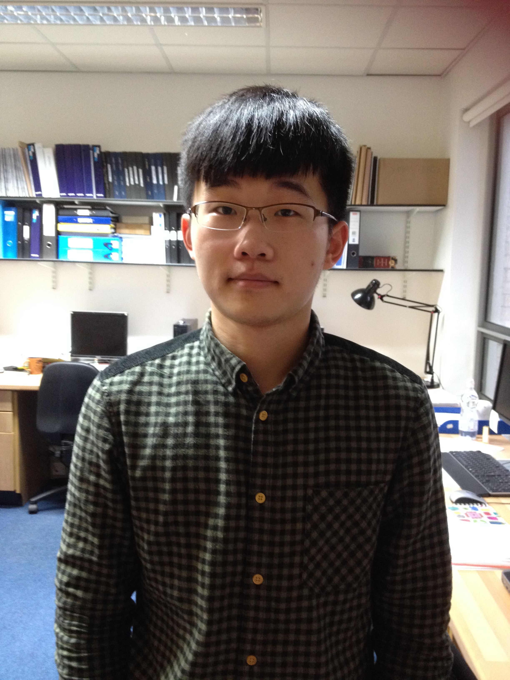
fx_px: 688
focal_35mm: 35
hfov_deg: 40.7
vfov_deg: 52.6
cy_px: 340
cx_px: 255
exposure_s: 1/20
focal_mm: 4.28
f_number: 2.4
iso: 250
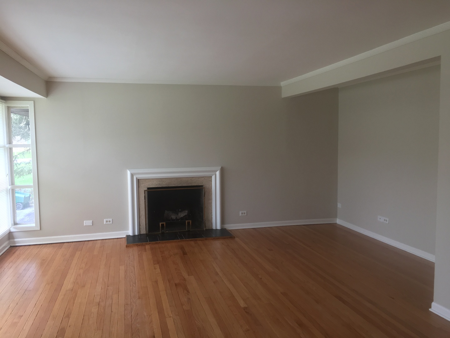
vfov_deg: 48.2
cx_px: 225
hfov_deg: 61.7
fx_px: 377
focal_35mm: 29
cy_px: 169
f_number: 2.2
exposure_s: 1/60
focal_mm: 4.15
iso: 32
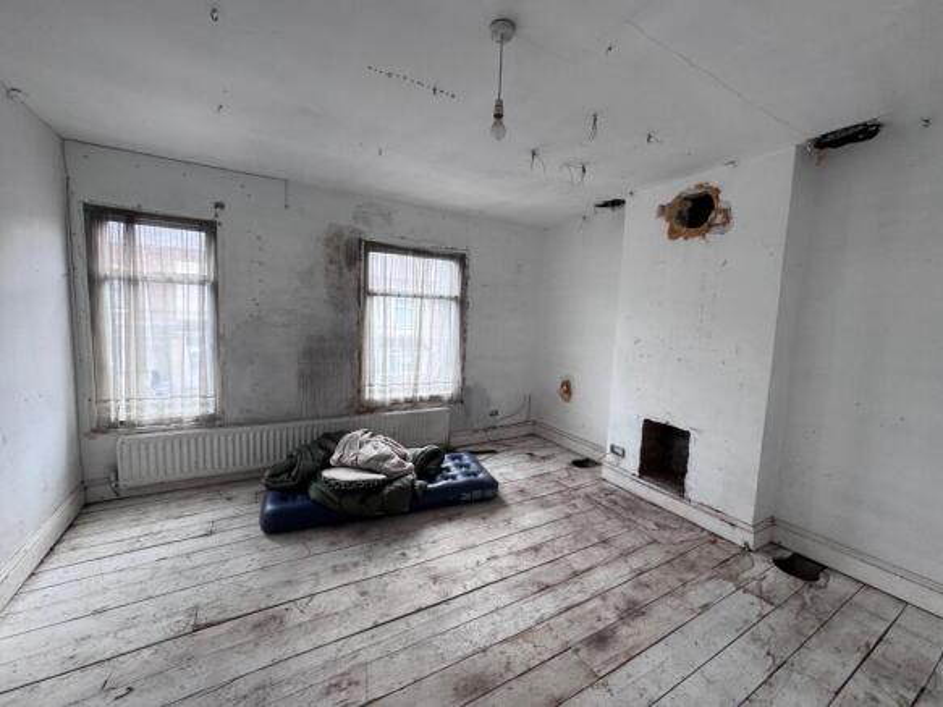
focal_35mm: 14
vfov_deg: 85.7
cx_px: 472
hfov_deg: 102.1
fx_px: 381
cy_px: 354
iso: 125
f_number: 2.2
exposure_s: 1/99
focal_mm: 2.22
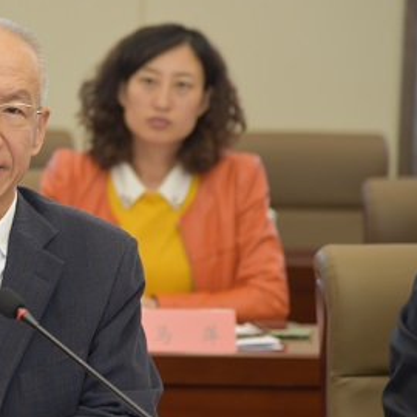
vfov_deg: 6.8
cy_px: 234
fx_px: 3503
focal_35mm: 257
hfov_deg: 6.8
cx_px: -56
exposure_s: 1/60
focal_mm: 120
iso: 400
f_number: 4
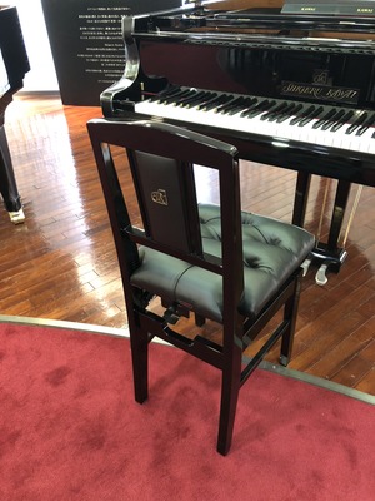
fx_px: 404
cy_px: 250
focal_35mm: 28
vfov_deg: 63.4
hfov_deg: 49.7
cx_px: 188
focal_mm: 4
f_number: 1.8
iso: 80
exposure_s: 1/7
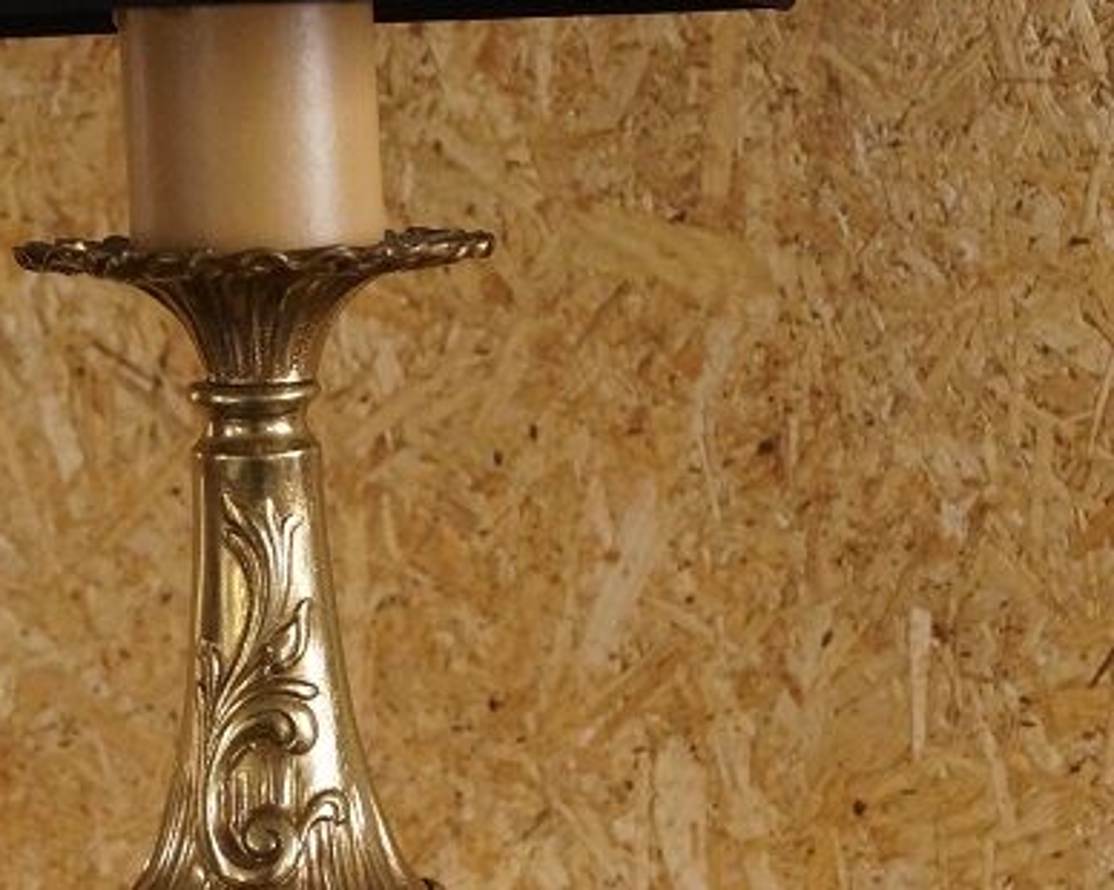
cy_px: 378
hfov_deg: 17.9
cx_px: 306
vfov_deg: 14.4
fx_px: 3526
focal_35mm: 107
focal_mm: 30
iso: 1600
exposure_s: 1/60
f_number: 4.5
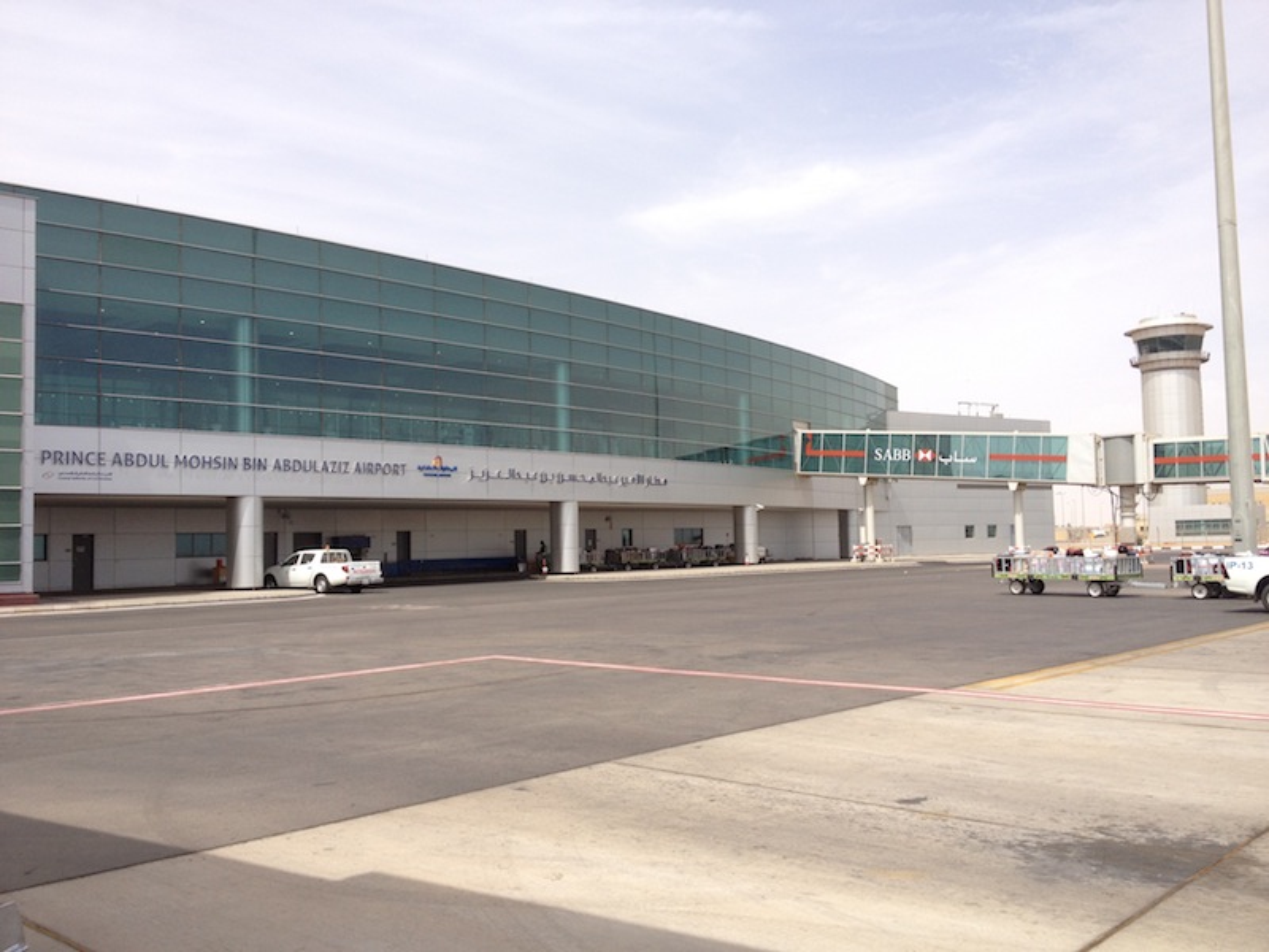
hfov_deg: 52.6
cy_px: 476
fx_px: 1283
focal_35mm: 35
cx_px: 634
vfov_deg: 40.7
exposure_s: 1/1314
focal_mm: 4.28
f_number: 2.4
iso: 64
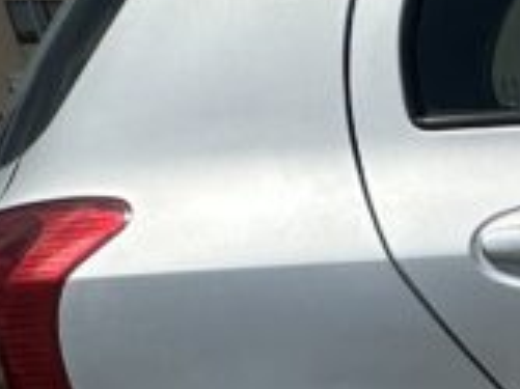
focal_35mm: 67
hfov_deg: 18.9
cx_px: 1021
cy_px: 585
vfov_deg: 19.2
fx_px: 1006
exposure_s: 1/4292
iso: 50
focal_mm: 2.22
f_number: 2.2
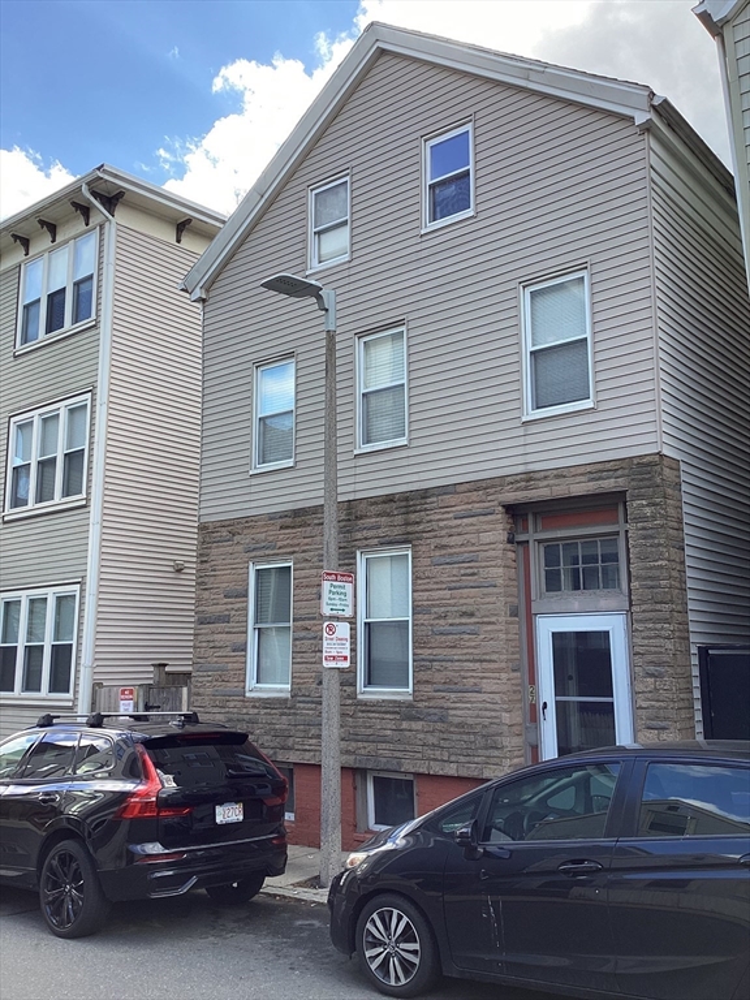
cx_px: 375
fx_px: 896
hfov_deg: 45.4
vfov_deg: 58.4
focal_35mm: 31
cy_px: 500
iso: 25
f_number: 2.4
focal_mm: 3.3
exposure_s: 1/171
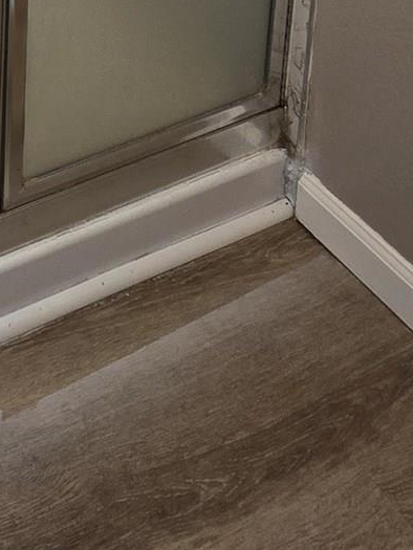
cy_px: -494
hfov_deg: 21.1
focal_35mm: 57
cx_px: -232
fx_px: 906
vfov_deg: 20.4
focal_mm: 2.2
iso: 64
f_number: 1.9
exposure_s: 1/120
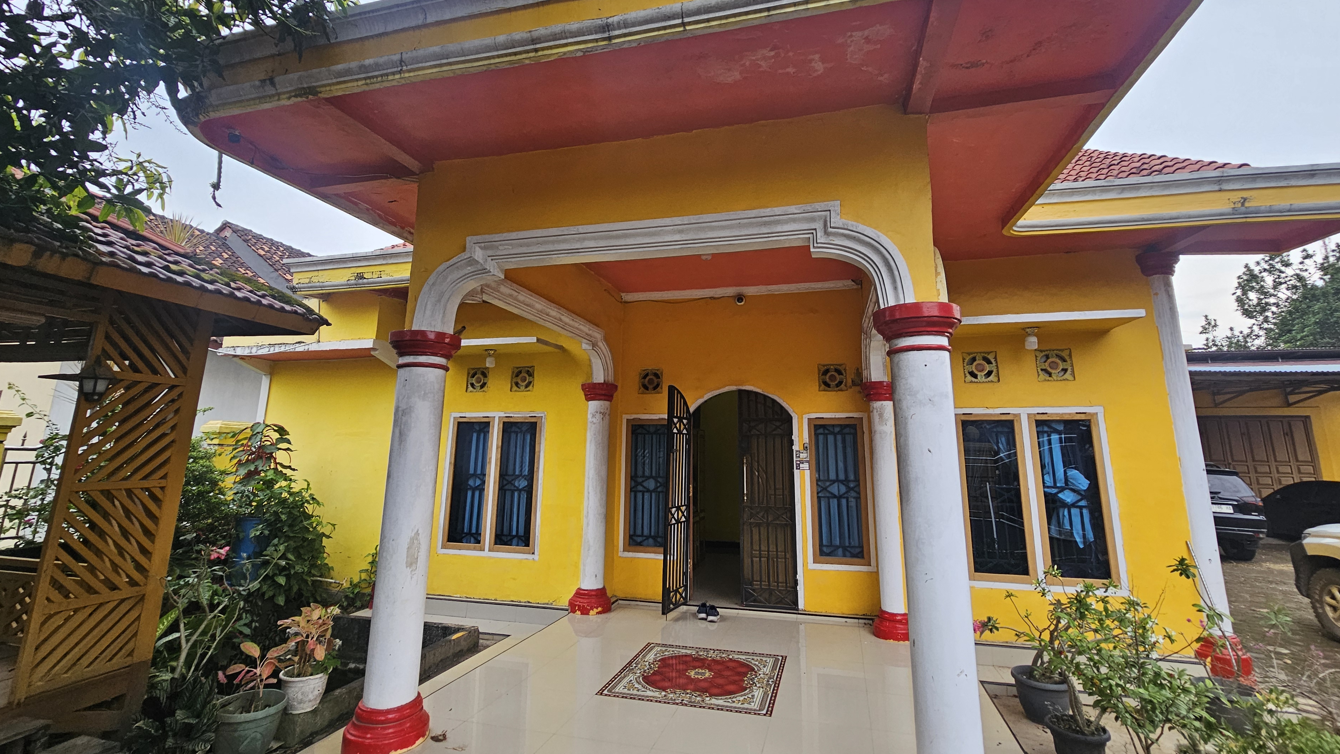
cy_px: 336
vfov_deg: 70.3
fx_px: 533
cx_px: 672
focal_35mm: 15
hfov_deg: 103.0
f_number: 2.2
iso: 80
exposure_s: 1/100
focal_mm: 2.2
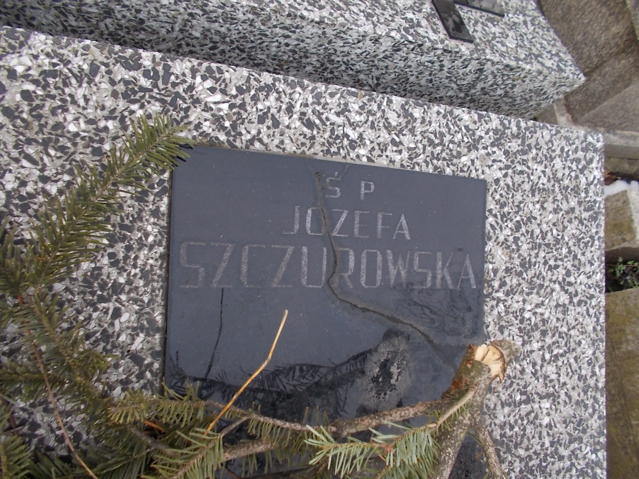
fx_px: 480
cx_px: 320
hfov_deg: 67.3
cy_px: 240
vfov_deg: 53.1
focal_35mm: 26
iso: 80
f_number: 3.2
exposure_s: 1/160
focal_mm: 4.6
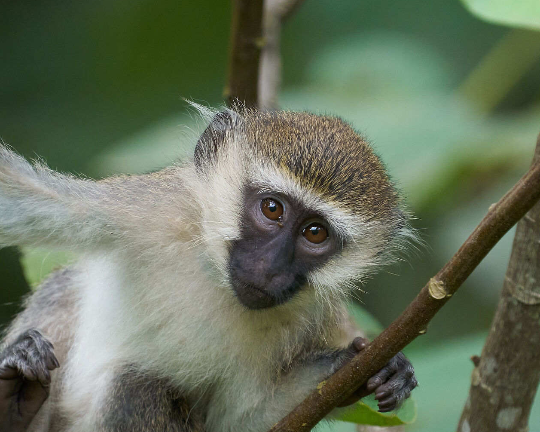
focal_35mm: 1613
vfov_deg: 1.0
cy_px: 273
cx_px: 264
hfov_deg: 1.2
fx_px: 25773
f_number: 6.3
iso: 2000
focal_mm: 600
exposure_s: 1/800
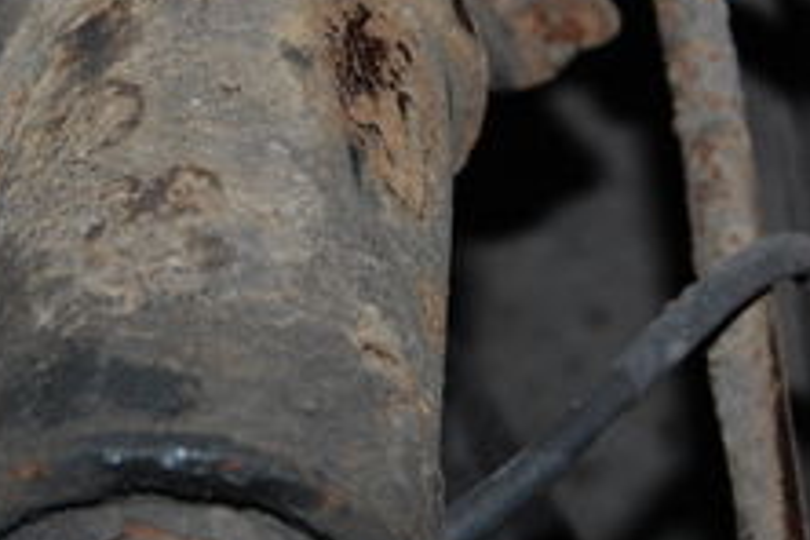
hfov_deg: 12.5
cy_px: 168
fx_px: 3690
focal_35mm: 164
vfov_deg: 8.4
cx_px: 241
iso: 400
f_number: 5
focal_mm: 38
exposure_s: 1/60
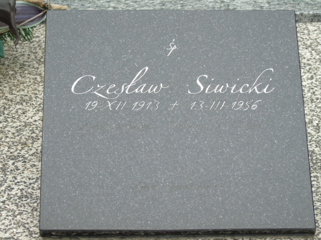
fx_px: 1317
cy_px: 120
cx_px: 160
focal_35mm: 142
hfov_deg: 13.9
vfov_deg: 10.4
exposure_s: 1/125
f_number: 4.7
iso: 80
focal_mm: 25
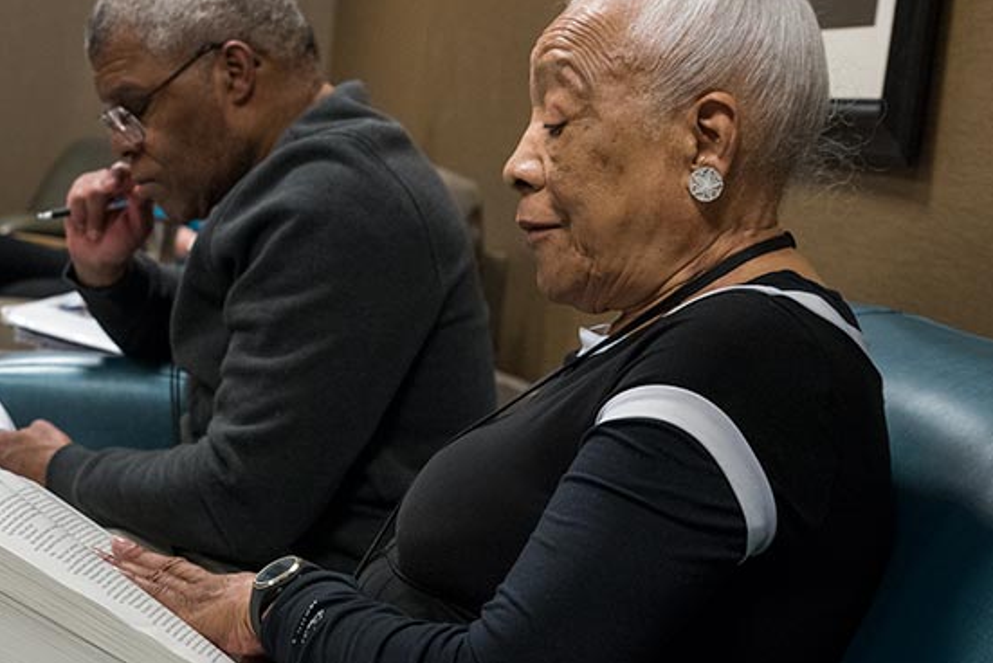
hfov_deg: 29.5
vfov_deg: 20.0
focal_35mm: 68
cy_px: 319
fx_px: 1877
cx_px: 355
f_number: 5.6
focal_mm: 50
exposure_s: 1/100
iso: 1600
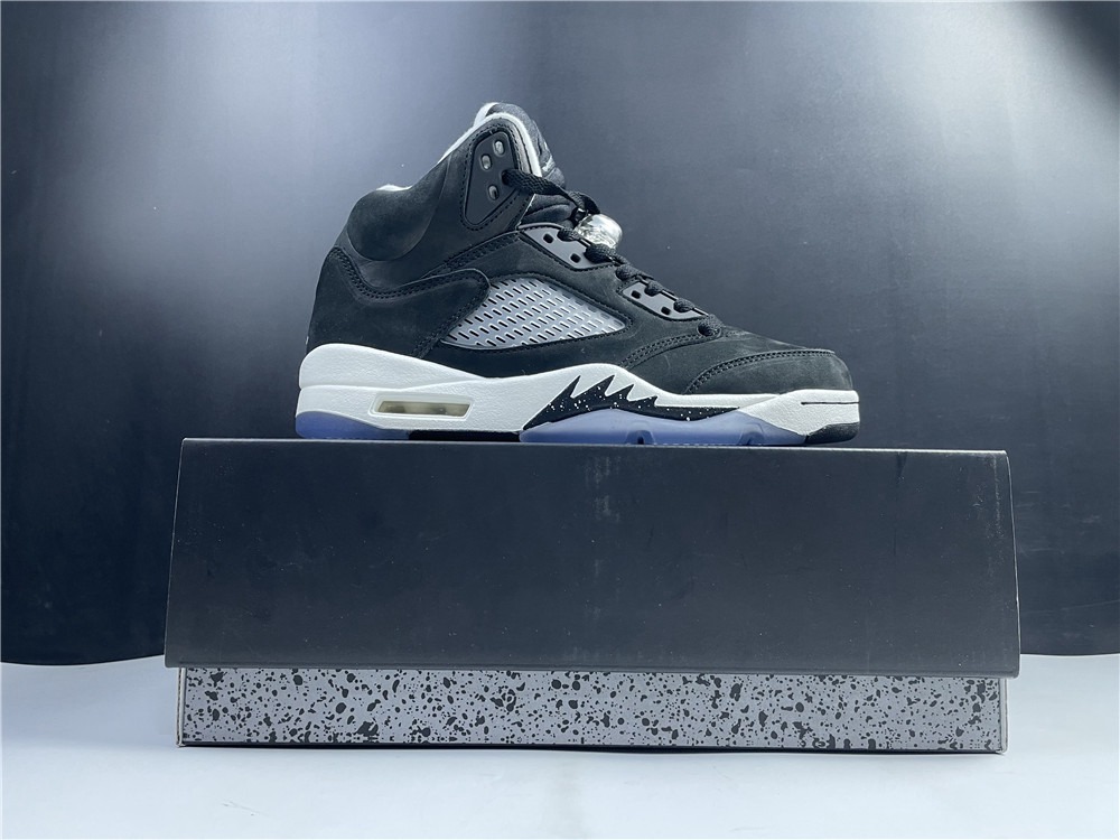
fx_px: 841
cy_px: 420
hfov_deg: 67.3
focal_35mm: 26
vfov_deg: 53.1
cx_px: 560
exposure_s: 1/50
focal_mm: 4.2
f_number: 1.6
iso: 100
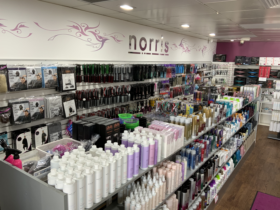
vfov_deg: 48.2
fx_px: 235
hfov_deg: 61.7
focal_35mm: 29
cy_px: 105
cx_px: 140
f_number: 1.8
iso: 40
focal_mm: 3
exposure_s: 1/100
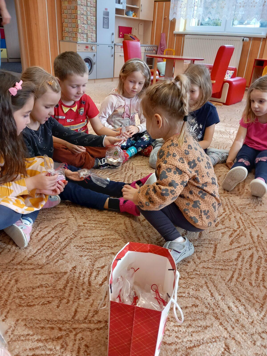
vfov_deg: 65.3
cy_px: 178
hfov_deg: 51.4
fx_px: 278
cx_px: 134
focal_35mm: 27
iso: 125
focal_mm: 4
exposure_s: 1/50
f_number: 1.8
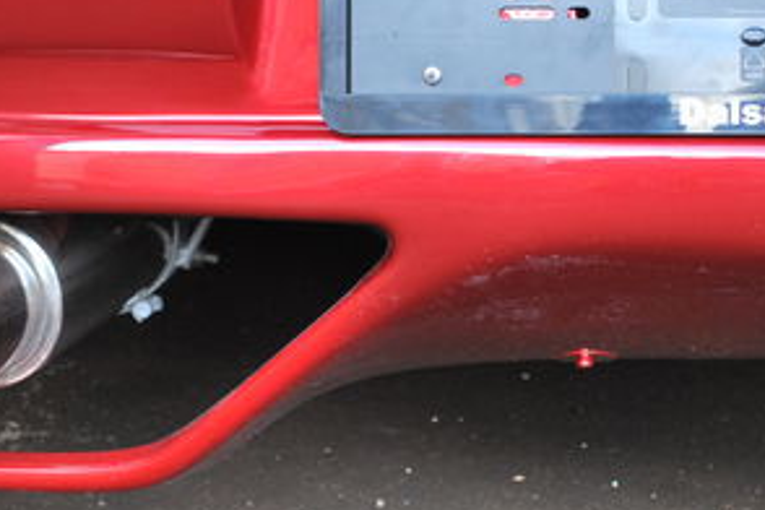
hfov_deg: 14.0
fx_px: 3125
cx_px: 401
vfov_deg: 9.3
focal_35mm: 147
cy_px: 208
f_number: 5.3
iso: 280
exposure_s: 1/30
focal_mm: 45
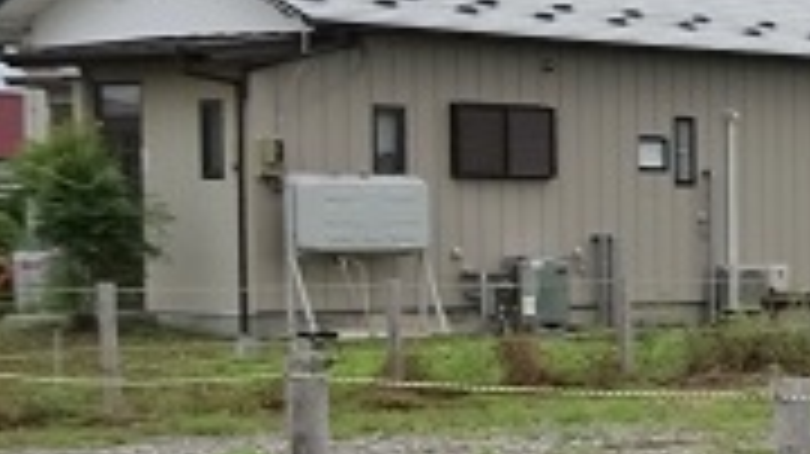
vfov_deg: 10.4
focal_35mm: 116
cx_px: 1652
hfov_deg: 14.9
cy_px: 283
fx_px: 2490
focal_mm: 4.1
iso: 80
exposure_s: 1/640
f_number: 3.5
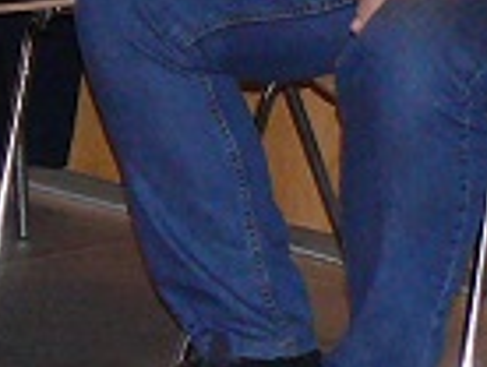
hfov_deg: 5.1
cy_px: -231
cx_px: -635
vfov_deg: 4.0
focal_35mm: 375
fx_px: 5285
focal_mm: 9.7
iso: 250
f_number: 3.2
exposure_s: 1/30
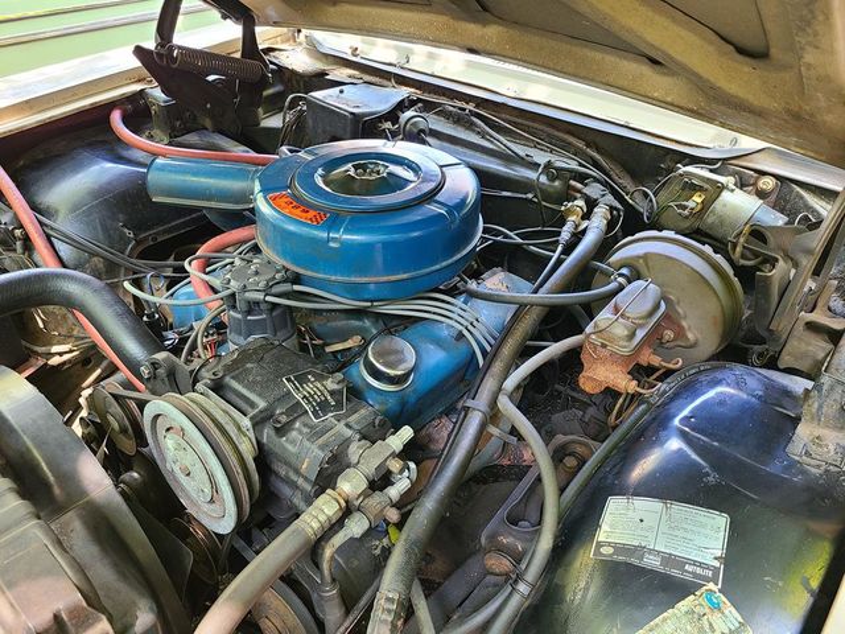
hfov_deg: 67.3
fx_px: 635
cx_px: 422
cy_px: 317
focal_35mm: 26
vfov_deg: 53.1
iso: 200
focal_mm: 5.4
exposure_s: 1/59
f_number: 1.8
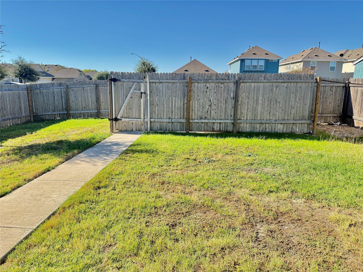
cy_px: 136
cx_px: 182
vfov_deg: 56.8
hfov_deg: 71.6
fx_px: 252
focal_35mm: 24
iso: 100
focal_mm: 6.76
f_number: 1.78
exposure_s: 1/1618
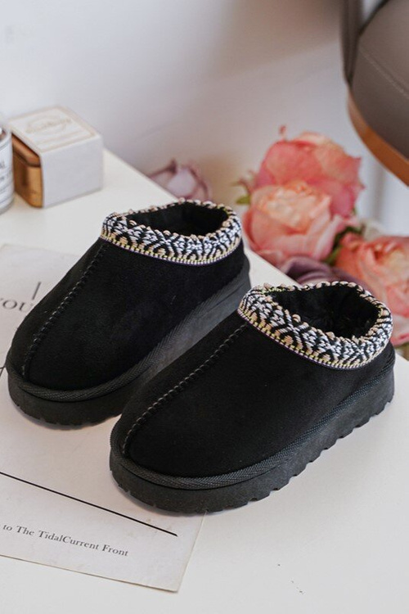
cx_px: 204
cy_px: 307
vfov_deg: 44.5
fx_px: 750
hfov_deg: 30.5
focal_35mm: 44
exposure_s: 1/100
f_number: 4
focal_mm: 44
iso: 500
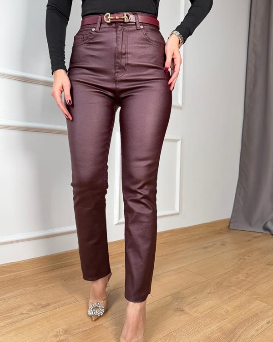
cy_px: 179
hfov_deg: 54.9
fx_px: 263
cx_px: 137
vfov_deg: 66.0
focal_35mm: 26
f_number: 1.78
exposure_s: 1/100
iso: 200
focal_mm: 6.76
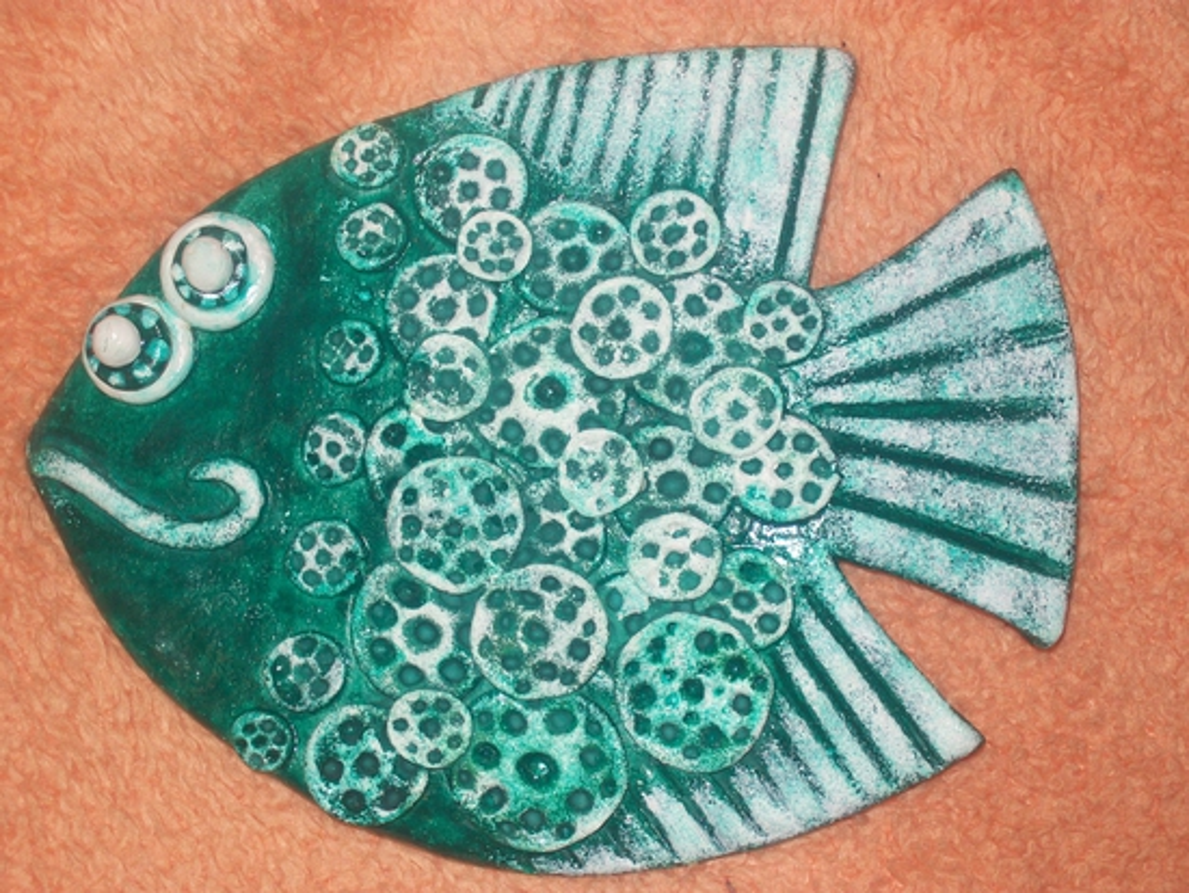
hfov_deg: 27.8
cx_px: 594
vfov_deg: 21.0
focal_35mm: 70
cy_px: 446
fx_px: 2405
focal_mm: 11.6
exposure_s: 1/100
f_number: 3.8
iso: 64
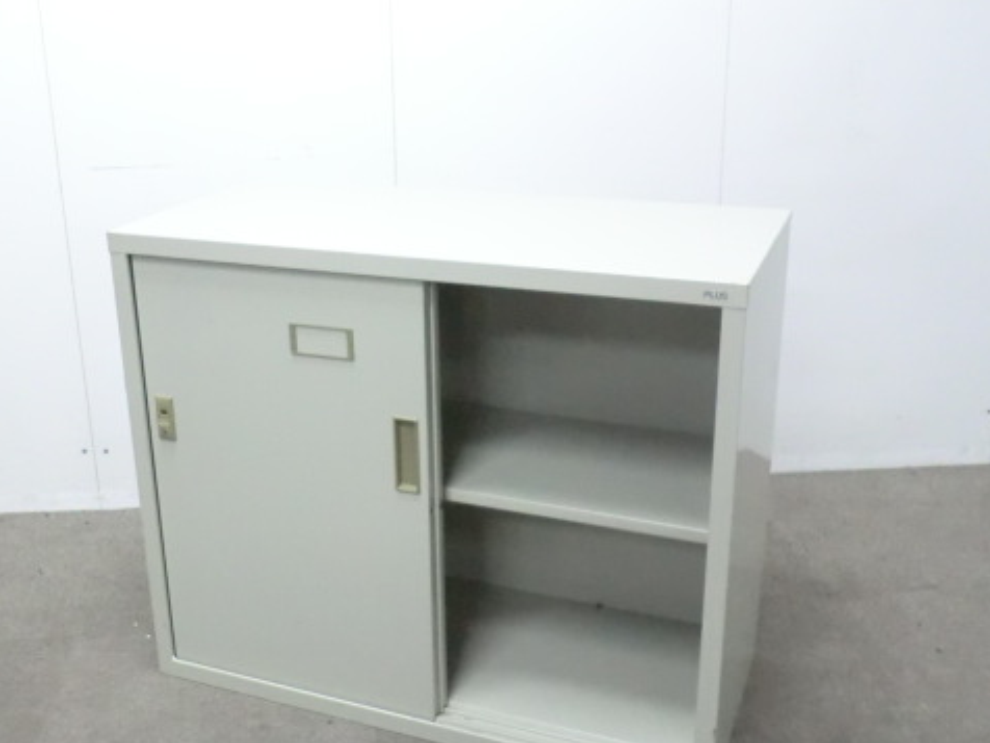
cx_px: 414
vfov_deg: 33.6
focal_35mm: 43
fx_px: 1230
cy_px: 360
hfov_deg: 43.7
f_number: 3.5
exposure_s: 1/50
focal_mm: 5.8
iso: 800
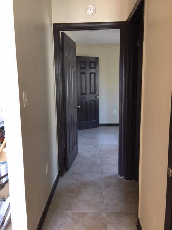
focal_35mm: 29
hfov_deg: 48.2
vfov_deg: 61.7
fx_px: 192
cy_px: 115
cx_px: 86
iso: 64
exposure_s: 1/15
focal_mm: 4.15
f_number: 2.2
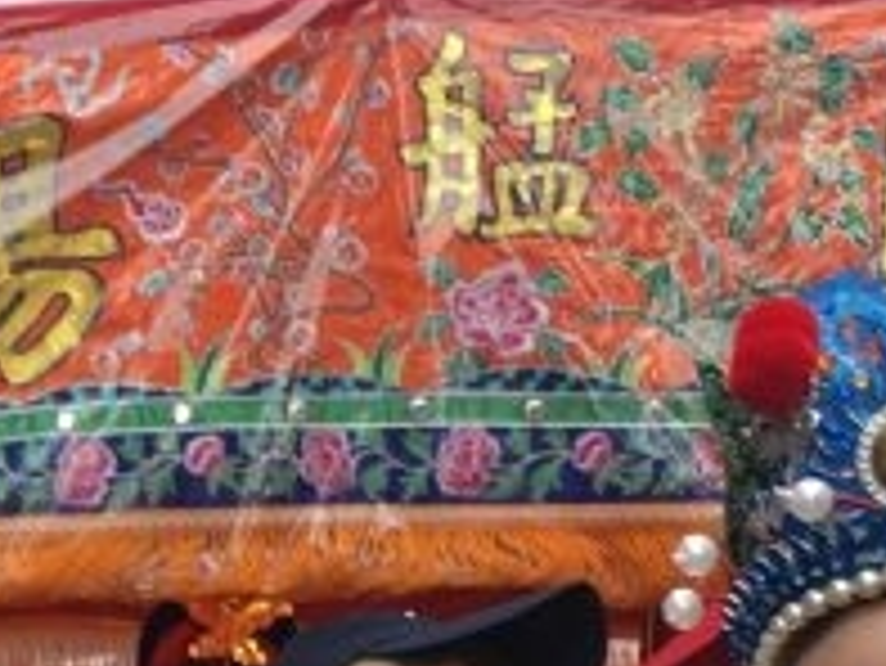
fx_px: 4021
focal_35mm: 157
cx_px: -182
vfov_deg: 9.1
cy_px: 1179
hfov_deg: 12.3
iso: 32
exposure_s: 1/60
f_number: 2.2
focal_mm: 4.15
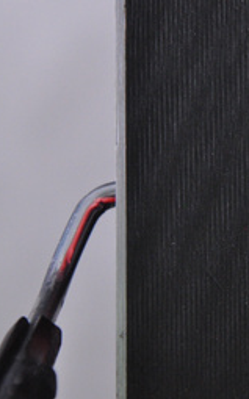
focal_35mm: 283
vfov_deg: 7.4
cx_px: 330
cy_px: 171
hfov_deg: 4.6
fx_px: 3077
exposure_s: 1/125
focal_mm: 105
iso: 3200
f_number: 9.5
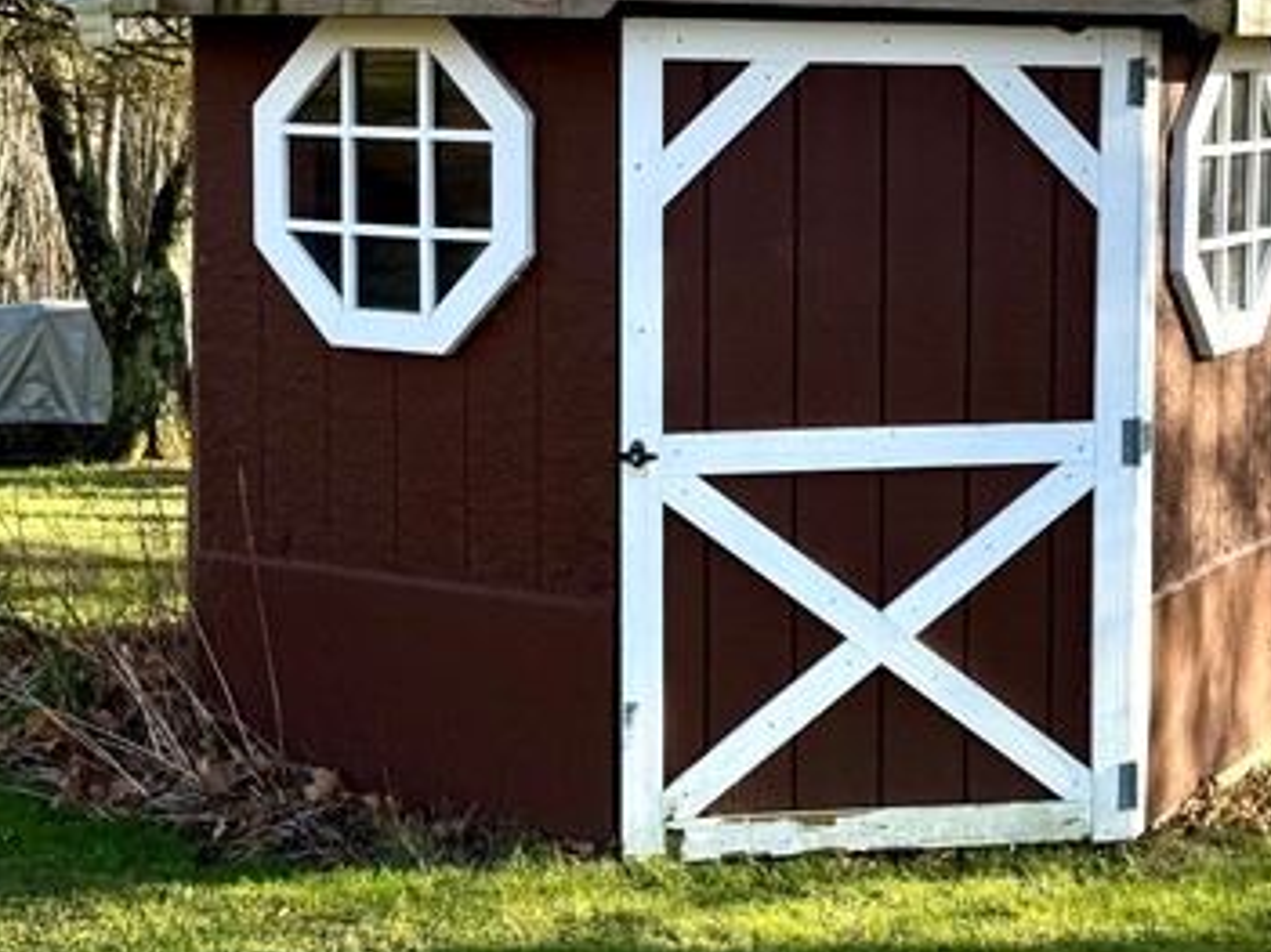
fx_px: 2569
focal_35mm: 70
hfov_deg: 27.8
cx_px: 663
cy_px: 246
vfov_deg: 20.8
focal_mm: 6.76
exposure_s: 1/1285
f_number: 1.78
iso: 80
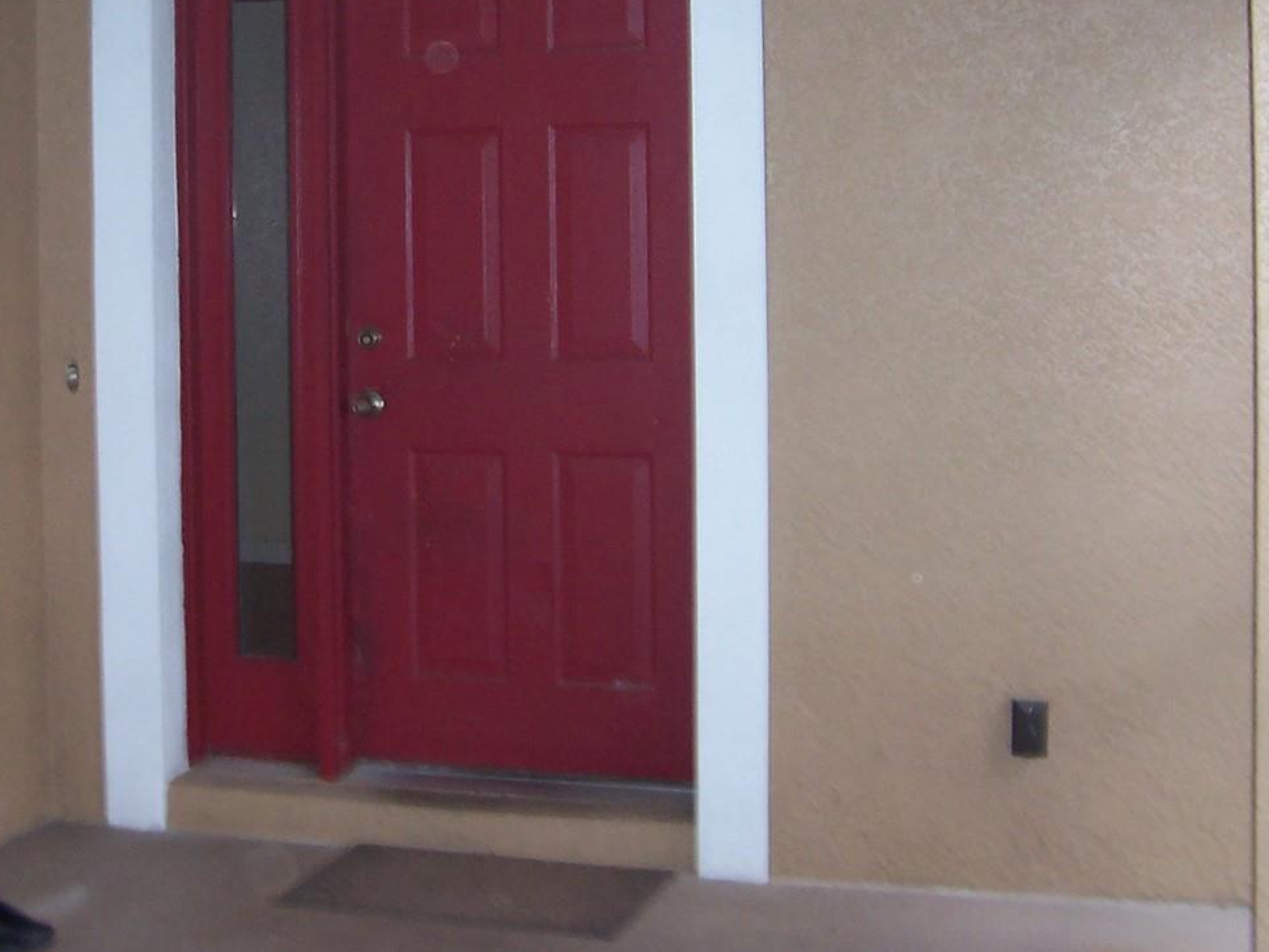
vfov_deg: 23.7
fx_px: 2237
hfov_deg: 31.6
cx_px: 526
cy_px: 205
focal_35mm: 61
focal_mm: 5.6
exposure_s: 1/60
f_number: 2.8
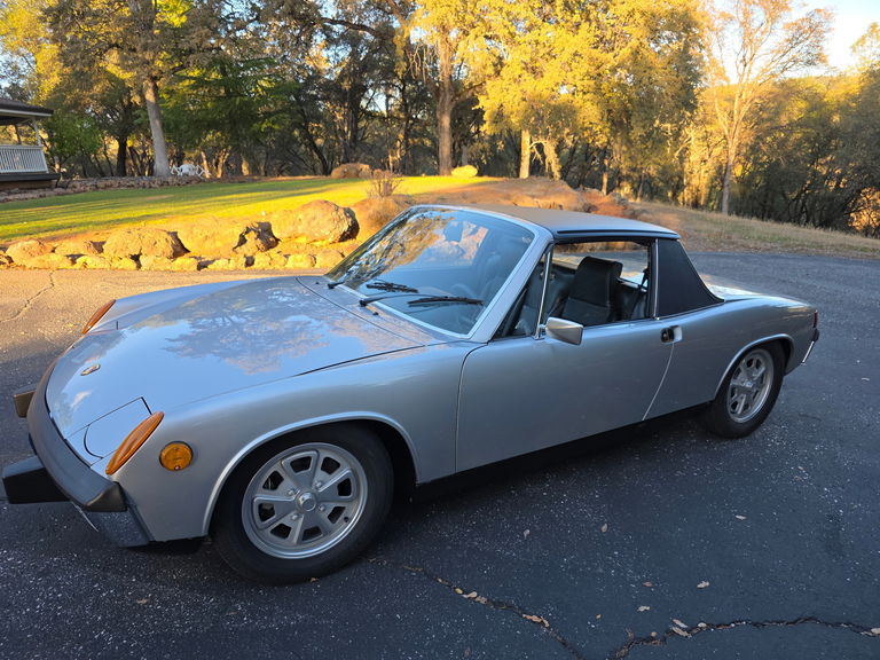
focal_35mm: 23
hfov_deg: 73.9
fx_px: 585
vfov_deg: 58.9
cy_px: 330
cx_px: 440
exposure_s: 1/359
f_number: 1.7
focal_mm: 6.3
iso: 40
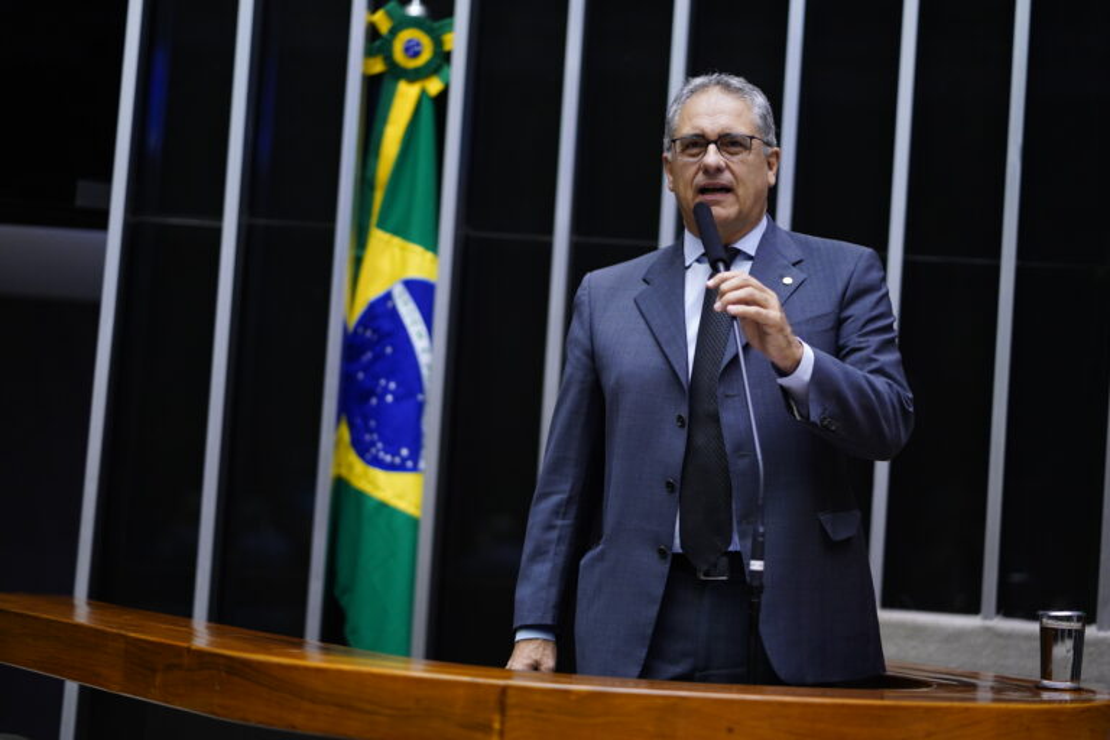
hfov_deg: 23.9
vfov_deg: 16.1
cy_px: 370
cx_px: 555
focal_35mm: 85
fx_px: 2621
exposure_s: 1/250
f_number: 1.8
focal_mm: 85
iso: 2000
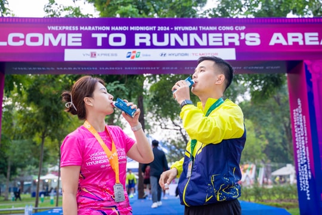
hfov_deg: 46.4
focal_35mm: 42
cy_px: 108
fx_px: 376
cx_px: 161
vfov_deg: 31.9
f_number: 3.5
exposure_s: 1/160
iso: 400
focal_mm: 42
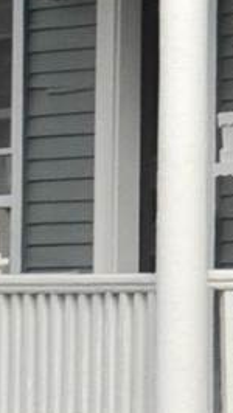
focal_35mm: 580
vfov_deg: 3.7
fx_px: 6358
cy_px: -588
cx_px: 1014
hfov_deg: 2.1
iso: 800
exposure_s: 1/8000
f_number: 4.5
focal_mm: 48
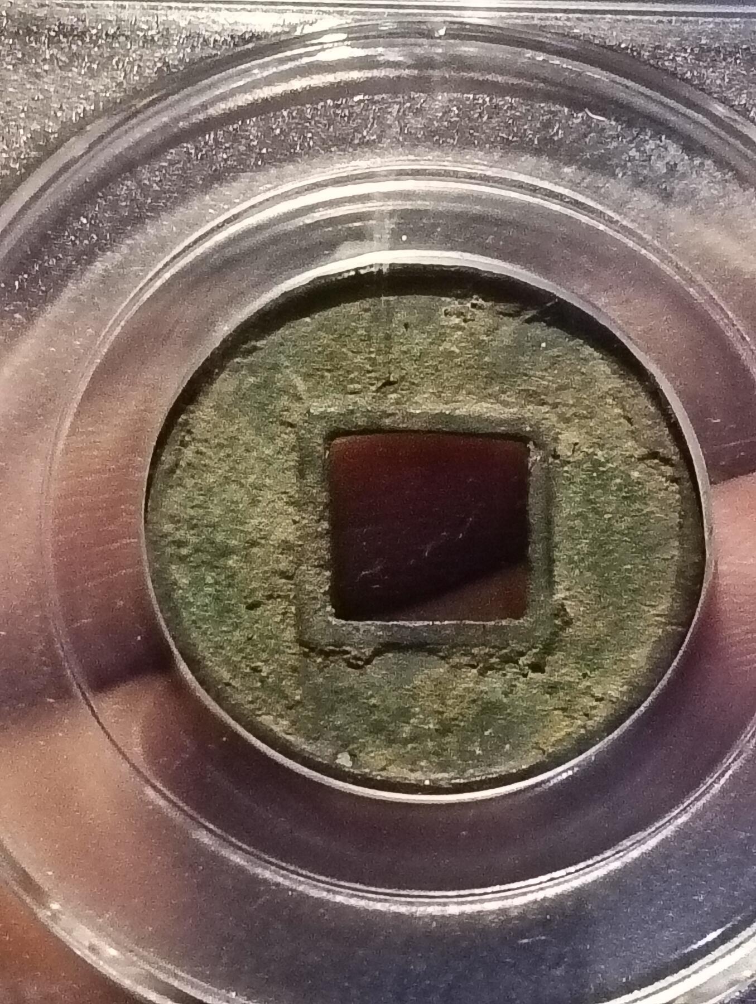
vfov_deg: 19.8
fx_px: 2876
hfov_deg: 15.0
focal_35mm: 99
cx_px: 378
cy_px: 502
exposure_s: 1/33.3
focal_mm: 3.98
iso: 1000
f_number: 1.8
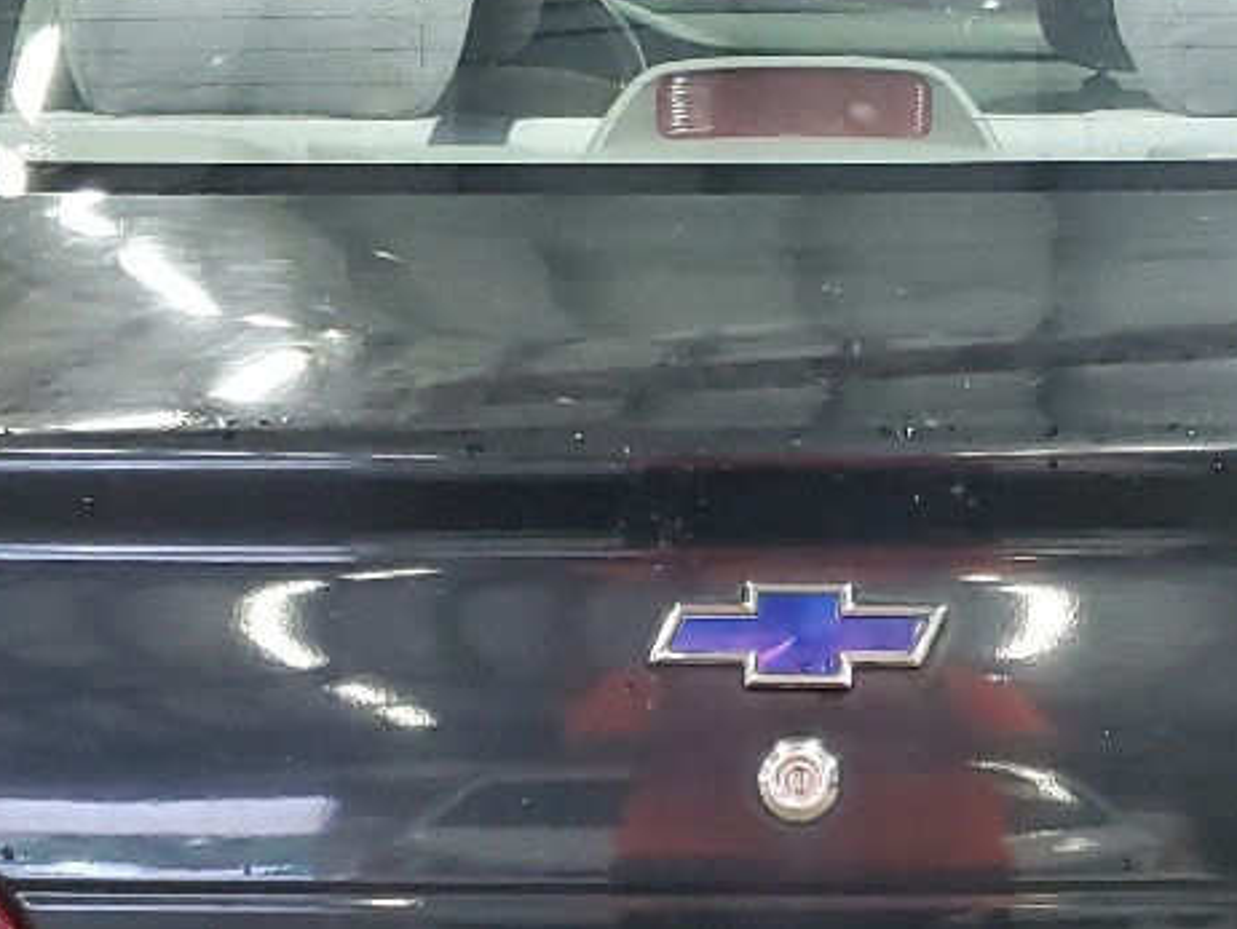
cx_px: 801
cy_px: 752
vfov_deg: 16.3
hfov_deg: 21.7
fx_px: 3218
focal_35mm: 90
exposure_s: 1/60.2
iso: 366
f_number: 1.5
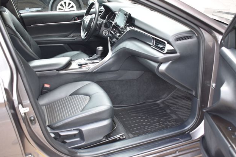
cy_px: 78
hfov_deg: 50.1
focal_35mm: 39
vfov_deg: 34.6
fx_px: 252
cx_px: 120
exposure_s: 1/60
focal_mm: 25
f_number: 4
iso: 400
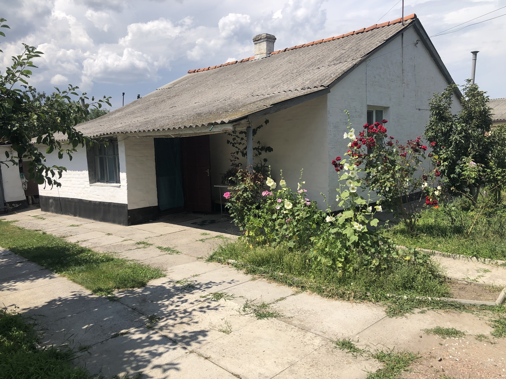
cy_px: 190
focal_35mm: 28
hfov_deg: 63.4
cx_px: 253
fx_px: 409
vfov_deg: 49.7
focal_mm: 3.99
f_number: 1.8
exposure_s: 1/2404
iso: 20
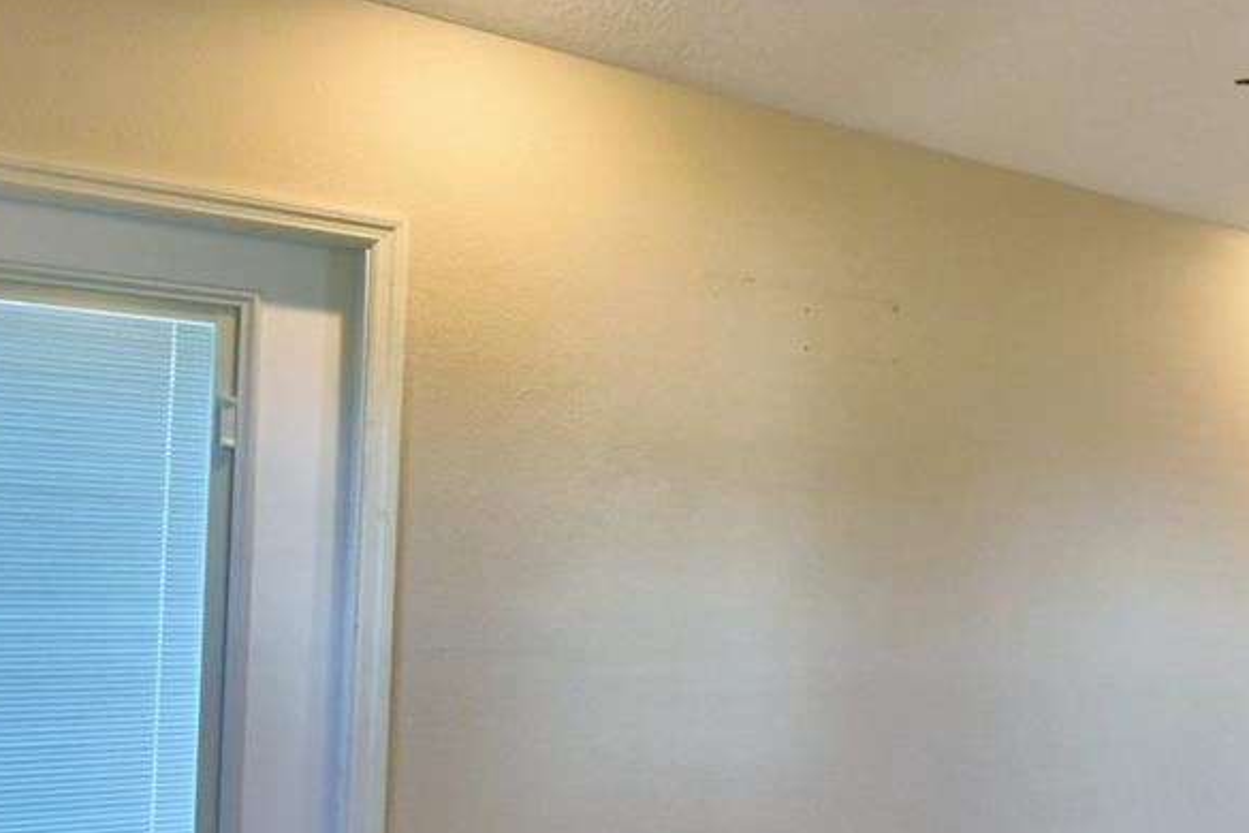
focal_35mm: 41
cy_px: 536
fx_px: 1422
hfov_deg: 40.3
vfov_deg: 32.4
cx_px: 1302
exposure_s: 1/50
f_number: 4.5
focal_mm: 10
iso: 400
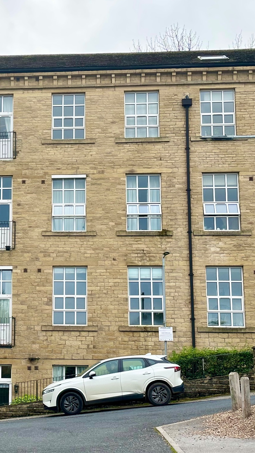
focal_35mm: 70
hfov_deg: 16.9
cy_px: 226
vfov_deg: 30.1
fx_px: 841
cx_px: 3
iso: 64
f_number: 1.78
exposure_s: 1/634
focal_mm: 6.86
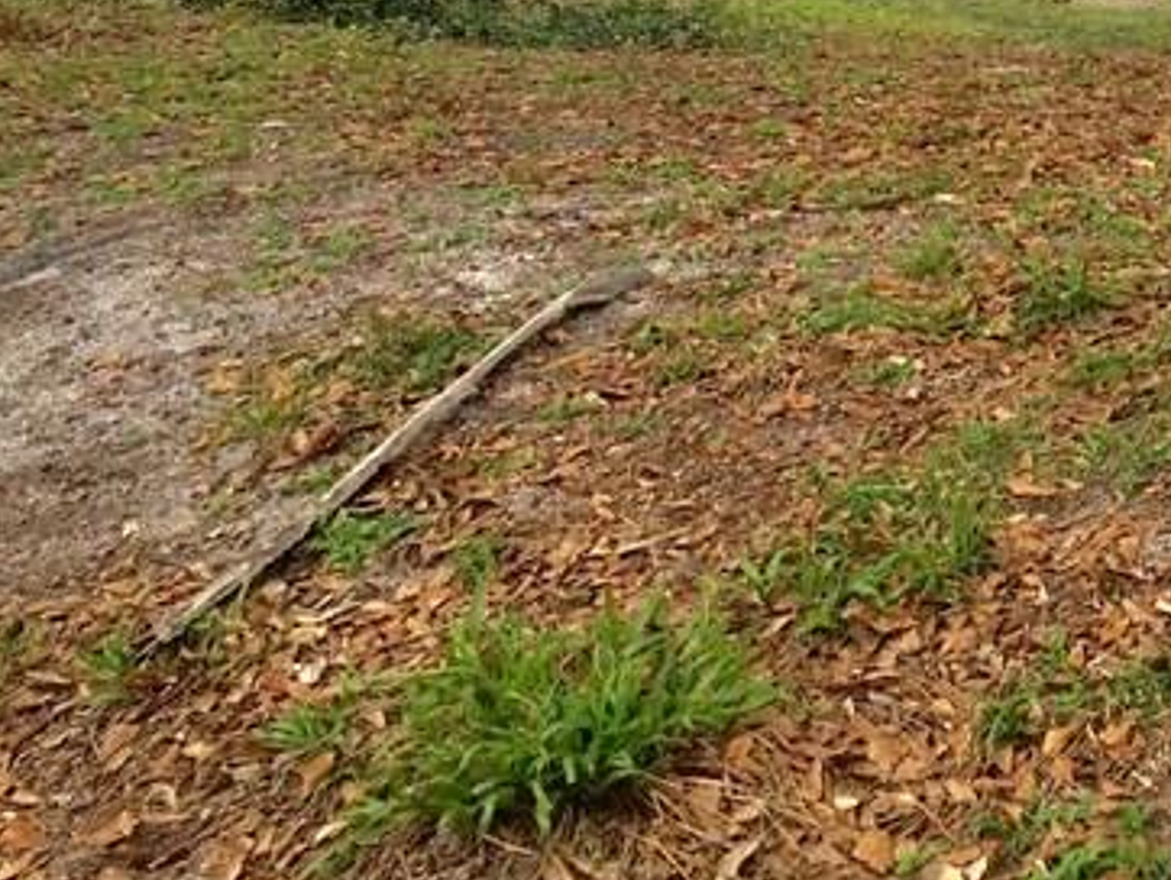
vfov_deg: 17.6
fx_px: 2776
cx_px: 1624
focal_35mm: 82
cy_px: -19
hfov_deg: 21.1
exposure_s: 1/60
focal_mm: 4.15
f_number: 2.2
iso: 32
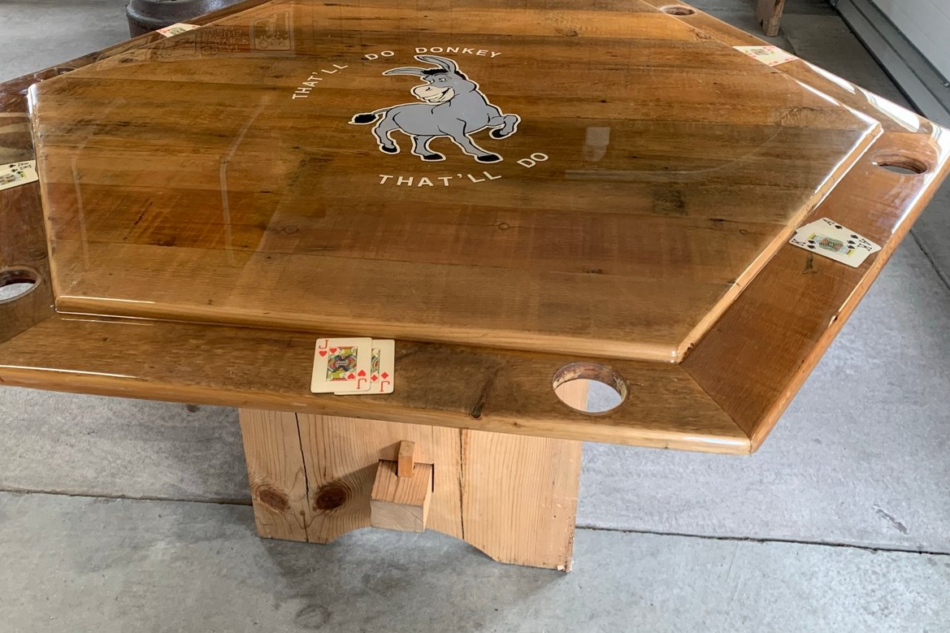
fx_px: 923
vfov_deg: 37.7
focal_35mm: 35
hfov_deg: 54.3
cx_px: 416
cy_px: 252
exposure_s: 1/60
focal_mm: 4.25
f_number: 1.8
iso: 160
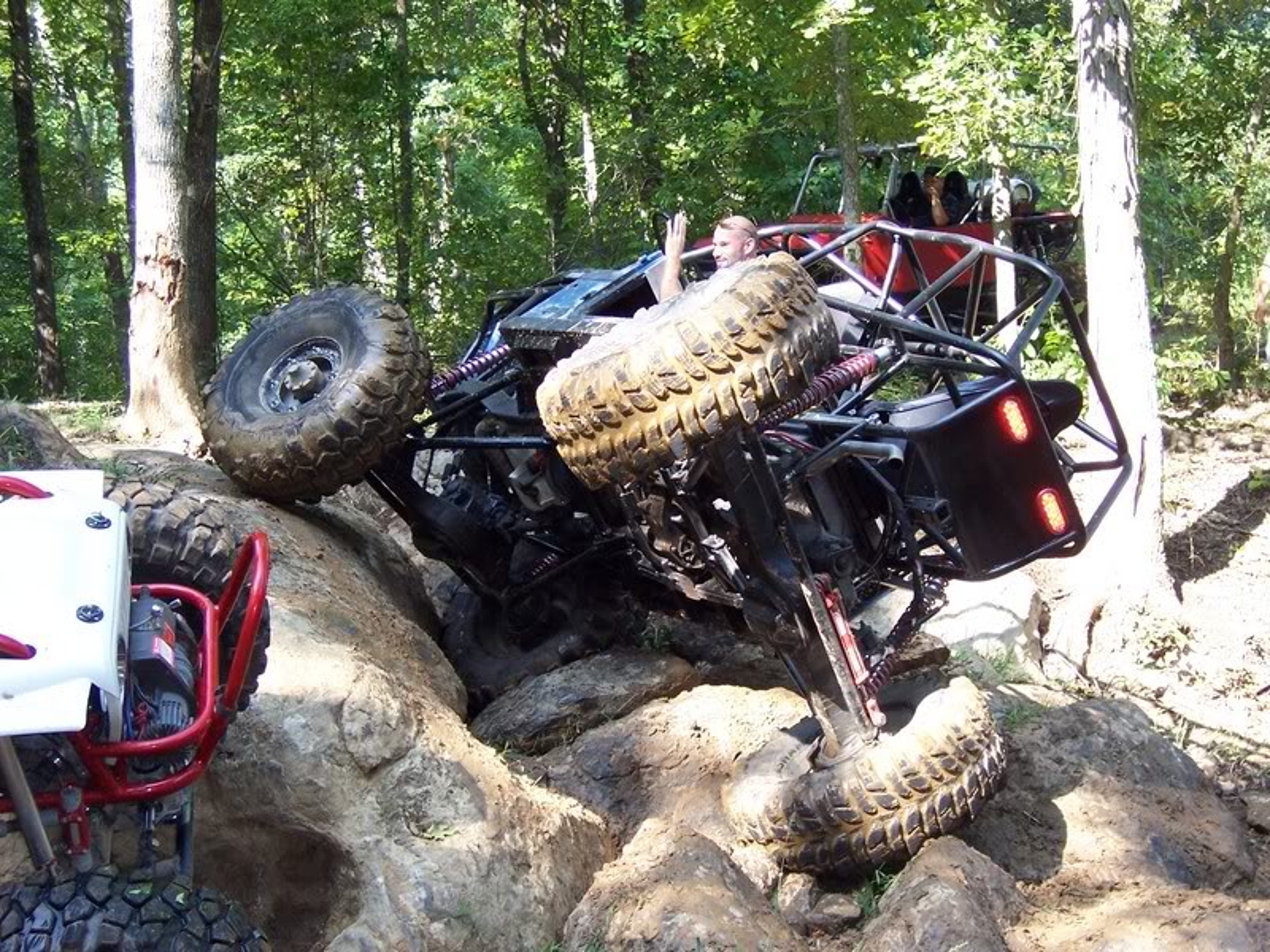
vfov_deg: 24.4
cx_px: 635
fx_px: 2201
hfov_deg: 32.2
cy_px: 476
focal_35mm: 60
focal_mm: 10
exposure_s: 1/90
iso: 140
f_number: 4
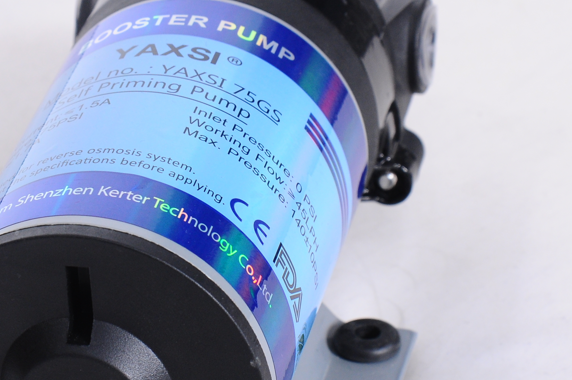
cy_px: 242
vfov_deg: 6.5
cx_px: 259
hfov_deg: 9.8
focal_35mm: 211
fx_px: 3348
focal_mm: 66
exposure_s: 1/125
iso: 400
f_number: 10
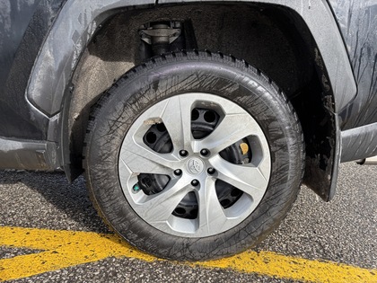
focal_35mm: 26
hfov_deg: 67.3
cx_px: 188
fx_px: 283
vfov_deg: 53.1
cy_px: 142
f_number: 1.6
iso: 50
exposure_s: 1/1092
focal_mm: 5.96
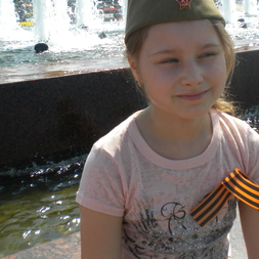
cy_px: 91
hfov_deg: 30.9
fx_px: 466
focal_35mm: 55
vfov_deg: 30.9
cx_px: 166
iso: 80
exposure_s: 1/513
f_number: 4.6
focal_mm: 6.3
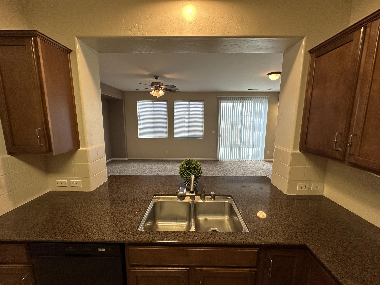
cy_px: 142
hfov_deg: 102.1
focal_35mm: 14
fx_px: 154
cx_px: 190
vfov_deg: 85.7
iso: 160
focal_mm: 2.22
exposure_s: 1/120
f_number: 2.2
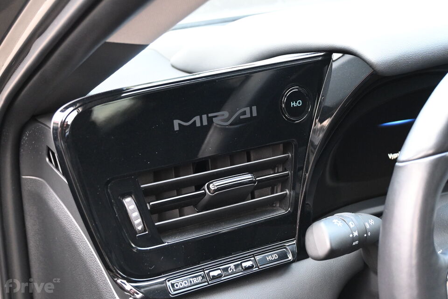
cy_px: 150
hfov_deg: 38.9
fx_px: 635
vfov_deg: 26.5
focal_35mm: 51
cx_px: 224
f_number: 5
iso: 3200
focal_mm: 34
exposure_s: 1/60
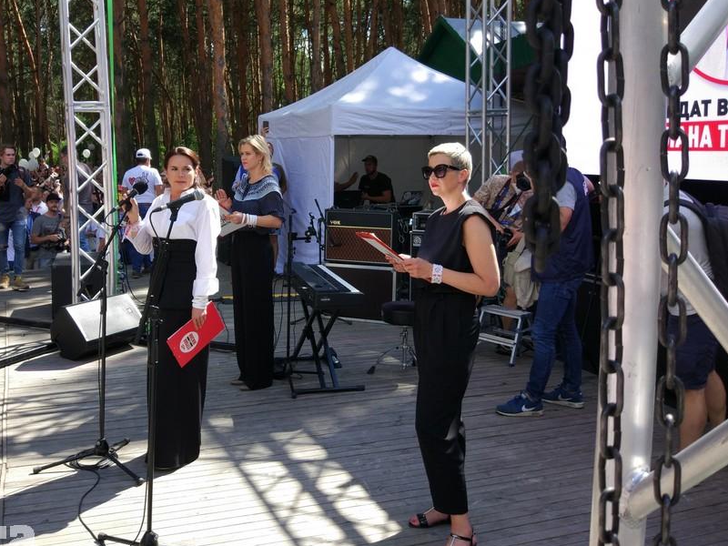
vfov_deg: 40.6
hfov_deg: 52.2
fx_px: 736
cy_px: 236
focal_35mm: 35
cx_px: 287
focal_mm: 4.26
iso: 100
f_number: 2
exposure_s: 1/342
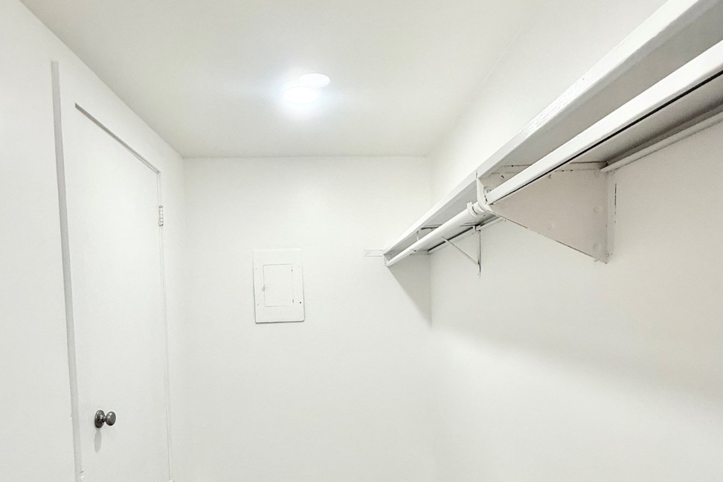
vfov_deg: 53.6
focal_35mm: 23
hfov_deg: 75.9
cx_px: 328
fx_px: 462
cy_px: 334
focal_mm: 2.22
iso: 125
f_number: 2.2
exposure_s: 1/120
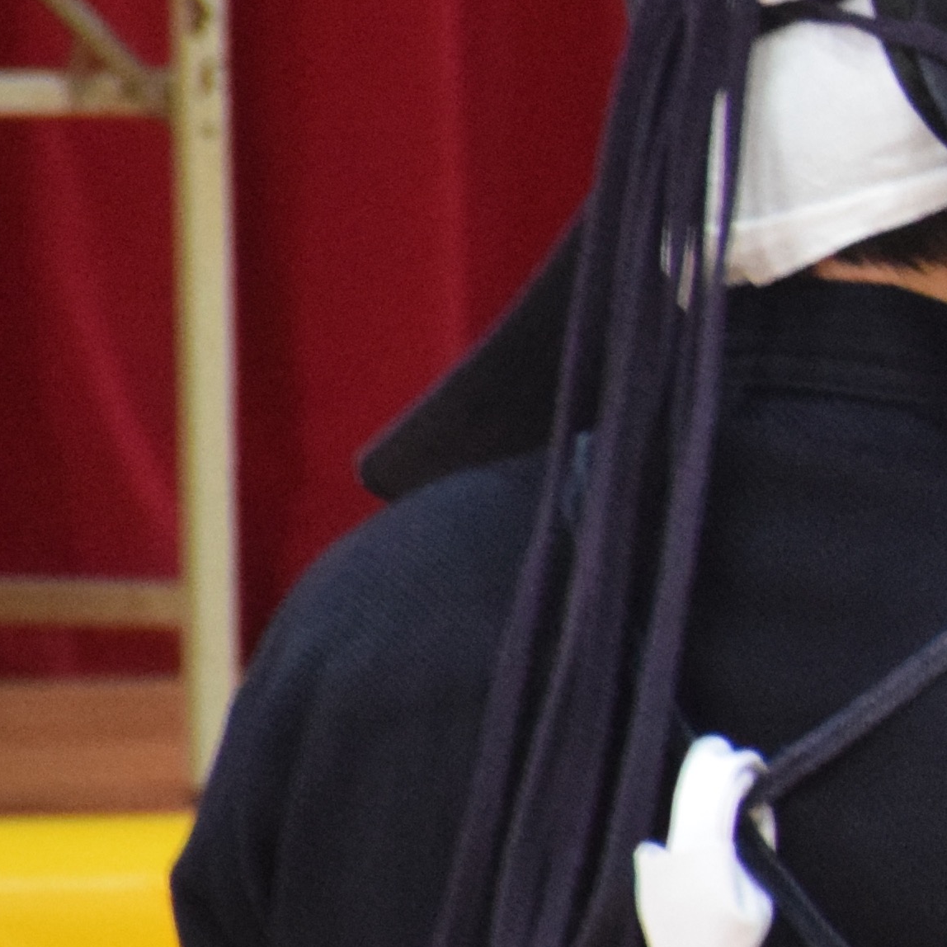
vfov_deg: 2.3
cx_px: 2406
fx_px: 23090
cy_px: 351
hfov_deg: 2.3
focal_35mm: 746
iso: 2800
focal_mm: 112
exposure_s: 1/125
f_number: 5.6
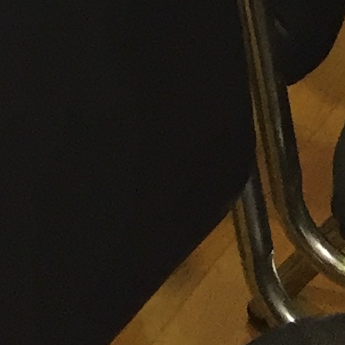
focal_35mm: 206
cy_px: -597
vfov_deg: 7.7
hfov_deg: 7.5
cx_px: -687
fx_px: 2323
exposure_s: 1/33
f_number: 2.2
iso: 100
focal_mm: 4.15
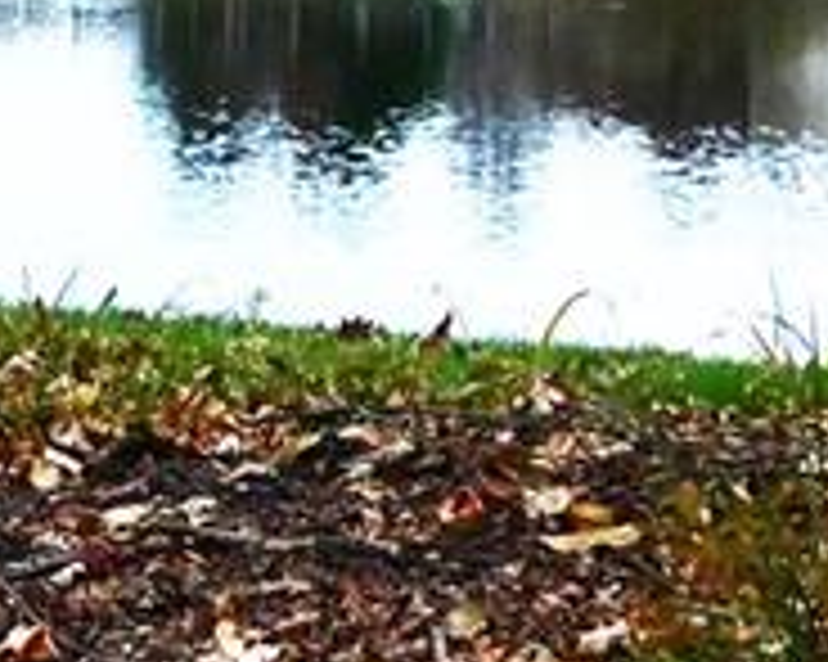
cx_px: -25
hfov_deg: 15.1
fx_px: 3062
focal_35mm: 125
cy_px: -725
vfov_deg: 11.0
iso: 8000
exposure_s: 1/2500
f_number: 13
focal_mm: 24
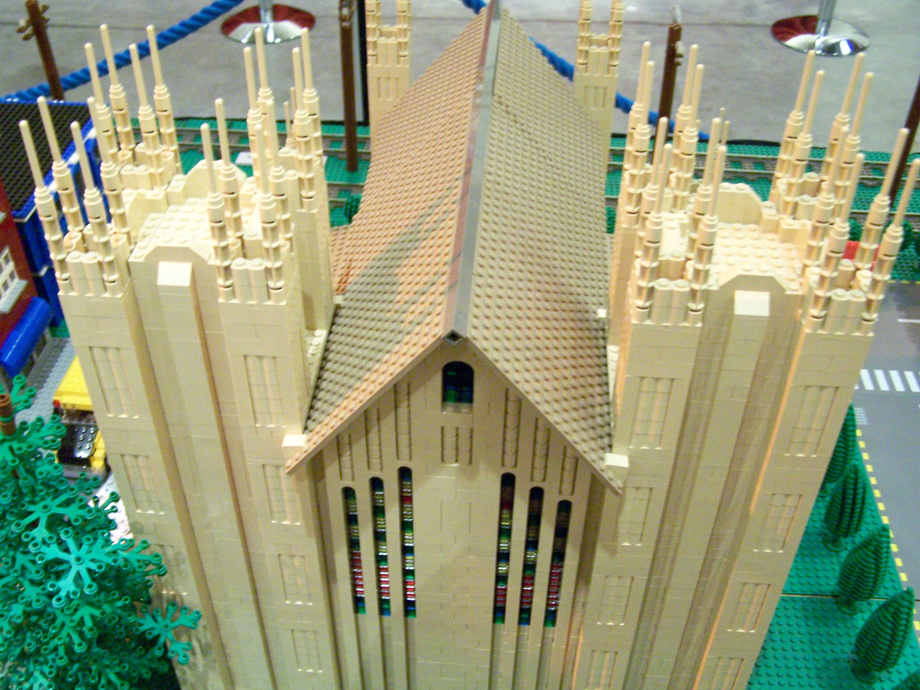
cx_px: 460
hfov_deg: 49.0
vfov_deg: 37.7
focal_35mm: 38
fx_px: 1010
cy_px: 345
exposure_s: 1/10
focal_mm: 6.3
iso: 400
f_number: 2.8
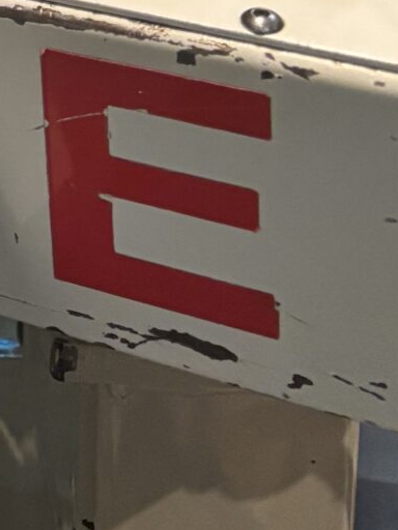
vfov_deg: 13.0
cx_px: -562
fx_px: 1993
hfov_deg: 10.0
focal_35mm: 130
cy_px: -551
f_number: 1.6
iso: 200
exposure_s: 1/50
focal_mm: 5.96
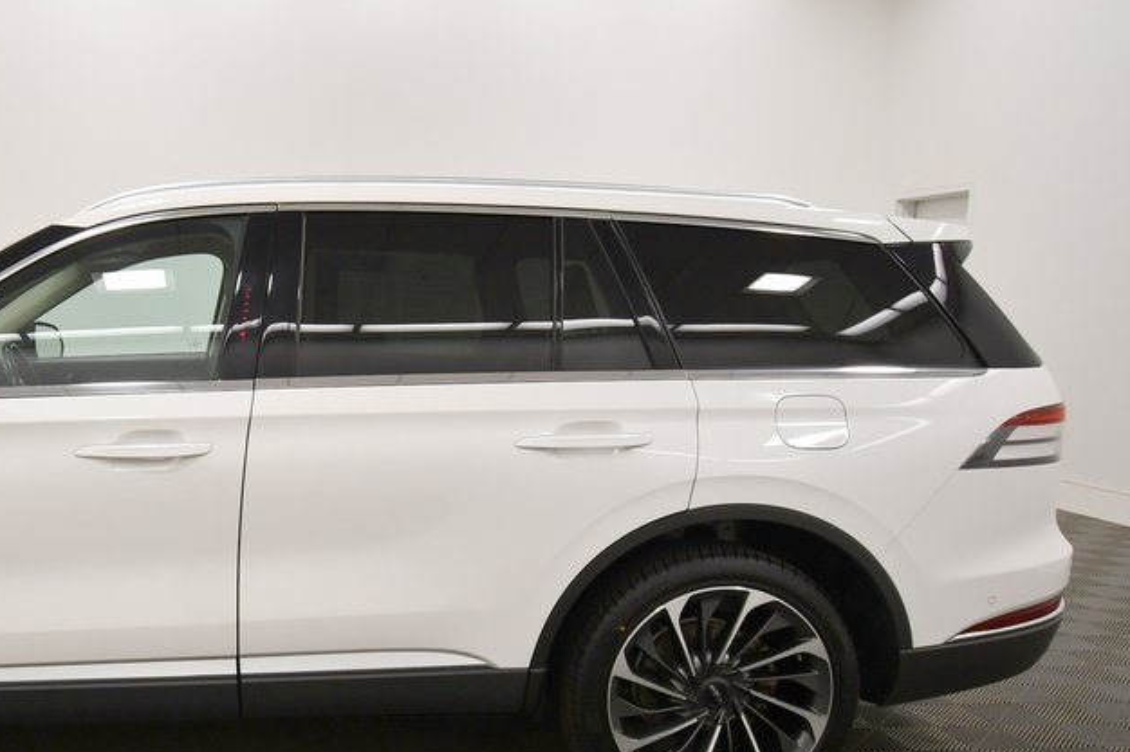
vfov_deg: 36.4
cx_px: 208
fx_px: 1130
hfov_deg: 49.6
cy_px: 511
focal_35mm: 36
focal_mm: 15
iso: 800
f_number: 5
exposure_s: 1/250
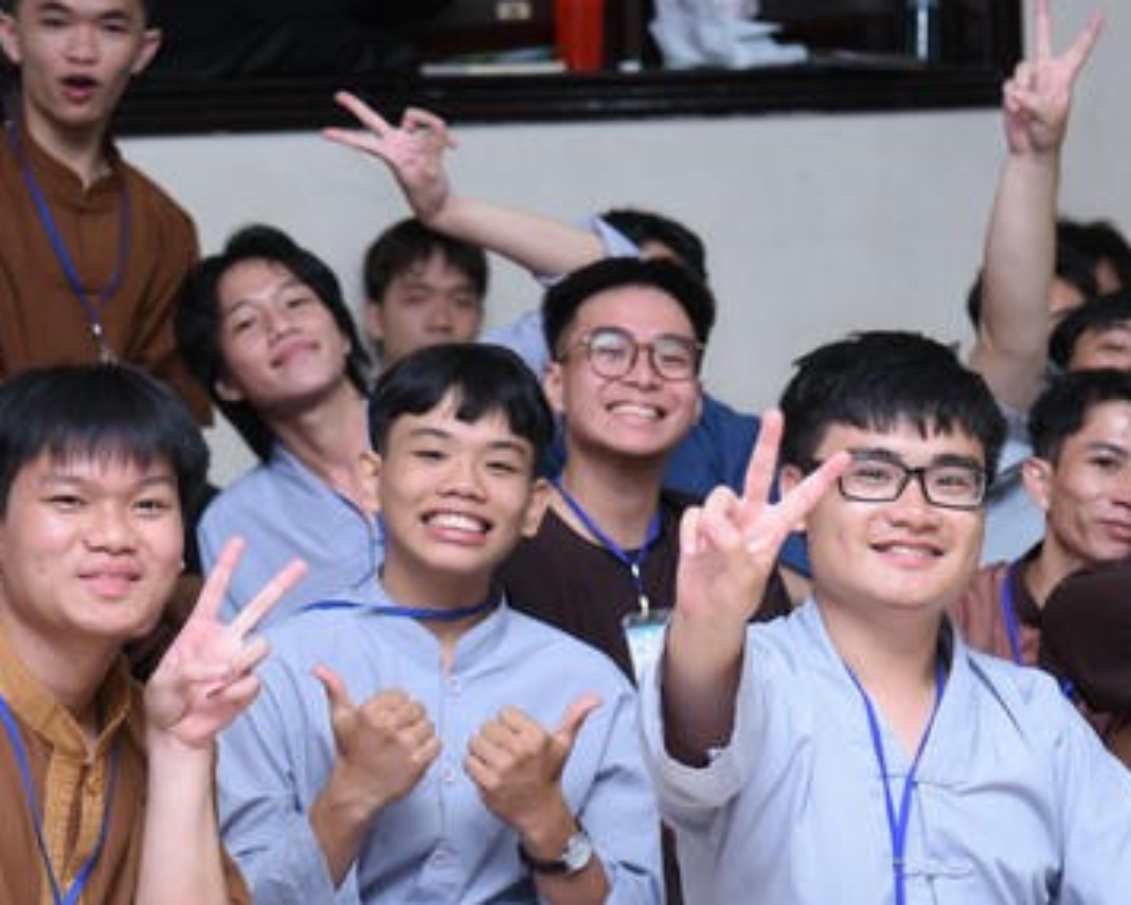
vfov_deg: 9.5
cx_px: 604
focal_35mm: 163
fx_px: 5458
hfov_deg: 11.8
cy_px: 683
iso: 2000
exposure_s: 1/250
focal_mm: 95
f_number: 4.5
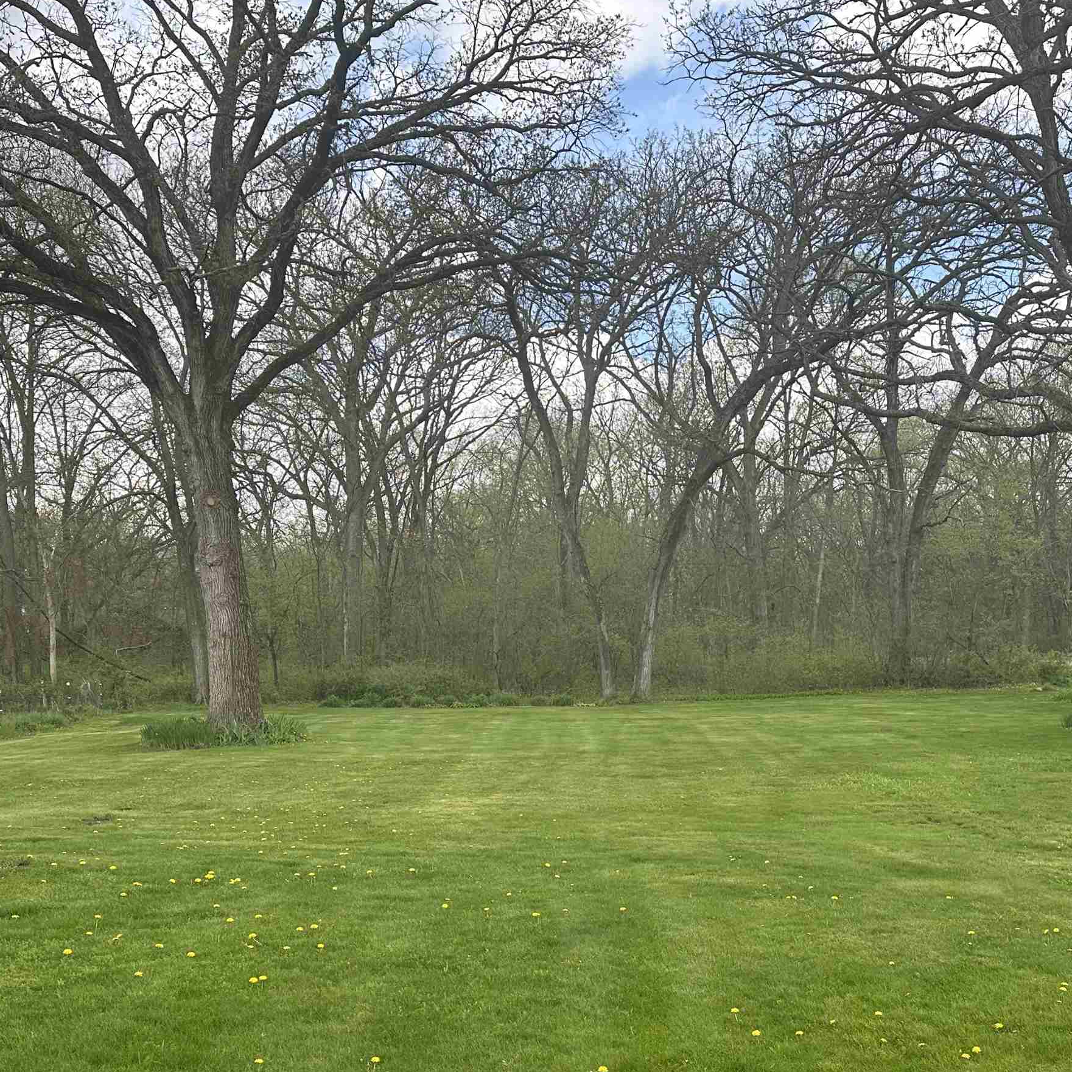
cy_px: 636
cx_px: 609
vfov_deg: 44.7
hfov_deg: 44.8
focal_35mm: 37
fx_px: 1296
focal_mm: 6.86
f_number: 1.78
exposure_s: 1/857
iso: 80
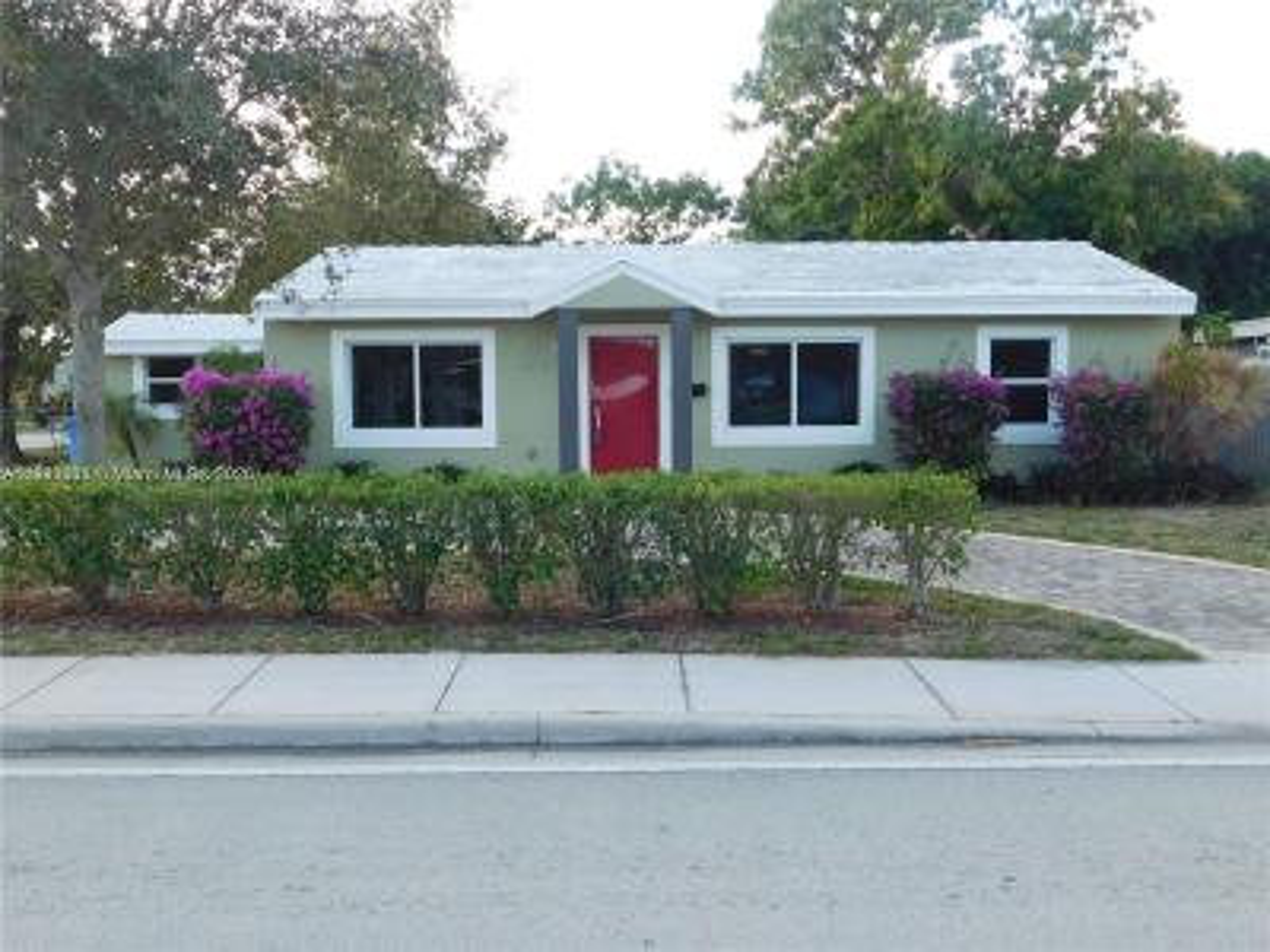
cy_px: 476
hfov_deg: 51.4
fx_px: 1321
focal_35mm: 36
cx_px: 635
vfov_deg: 39.7
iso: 125
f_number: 3.5
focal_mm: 6.3
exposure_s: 1/250
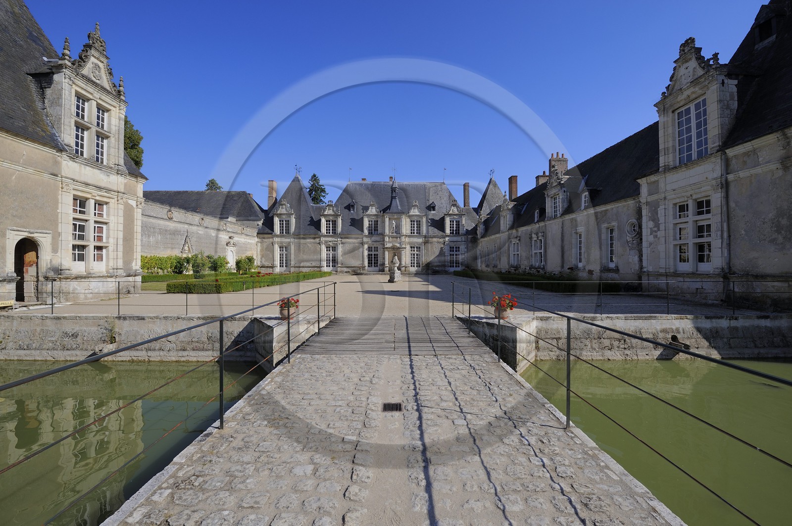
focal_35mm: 14
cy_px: 263
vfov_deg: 81.1
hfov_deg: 104.3
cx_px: 396
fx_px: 308
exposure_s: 1/160
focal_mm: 14
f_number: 14
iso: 200
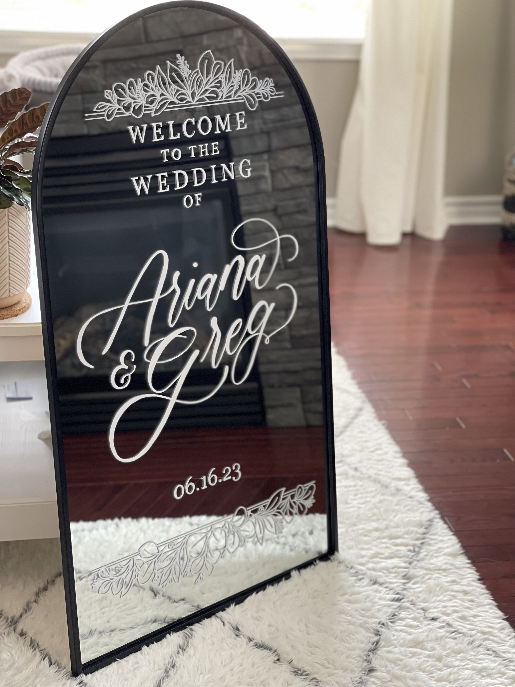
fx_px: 1270
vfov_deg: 30.3
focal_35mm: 64
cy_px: 344
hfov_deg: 22.9
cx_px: 258
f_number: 2.2
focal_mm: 7.5
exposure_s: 1/108
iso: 250
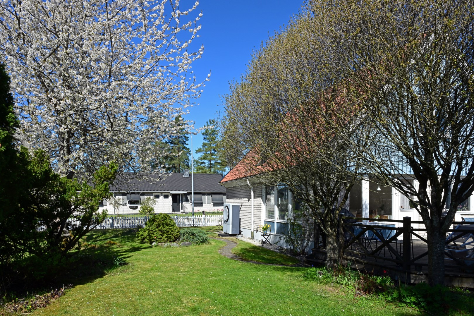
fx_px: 316
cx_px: 237
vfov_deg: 53.1
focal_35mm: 24
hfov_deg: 73.7
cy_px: 158
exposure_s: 1/100
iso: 360
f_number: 22
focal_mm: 24
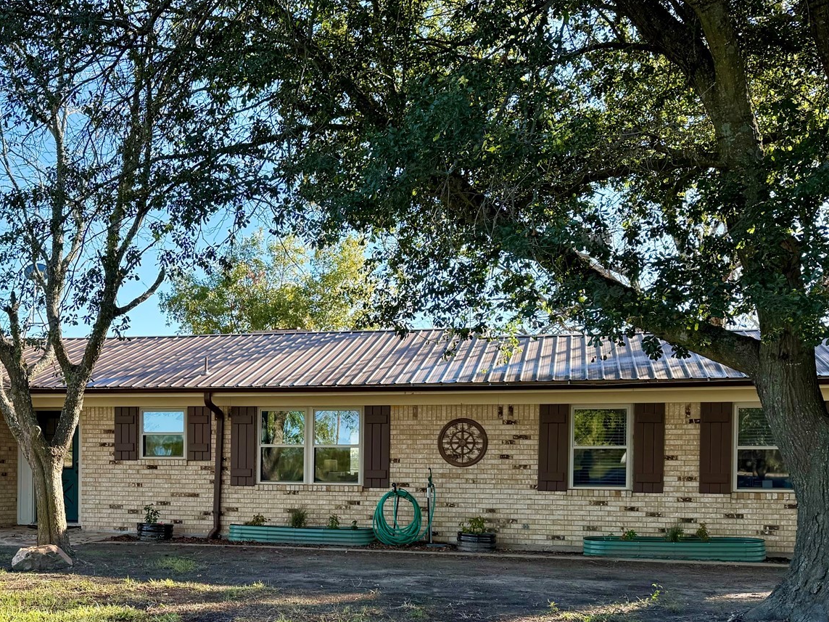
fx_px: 1030
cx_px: 271
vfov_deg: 32.8
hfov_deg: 43.2
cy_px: 481
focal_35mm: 43
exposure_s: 1/822
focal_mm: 6.76
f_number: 1.78
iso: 100
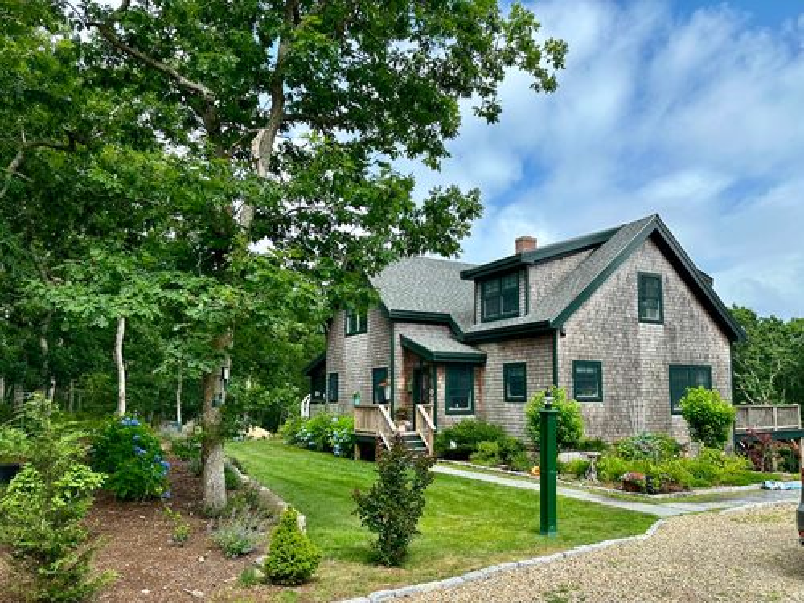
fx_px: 557
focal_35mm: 24
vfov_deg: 56.8
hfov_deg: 71.6
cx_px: 402
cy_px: 302
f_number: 1.78
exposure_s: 1/3717
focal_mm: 6.86
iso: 80
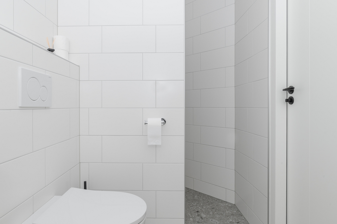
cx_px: 168
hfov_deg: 84.0
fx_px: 187
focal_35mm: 20
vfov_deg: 61.9
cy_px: 112
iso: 400
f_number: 11
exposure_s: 1/180
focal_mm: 20
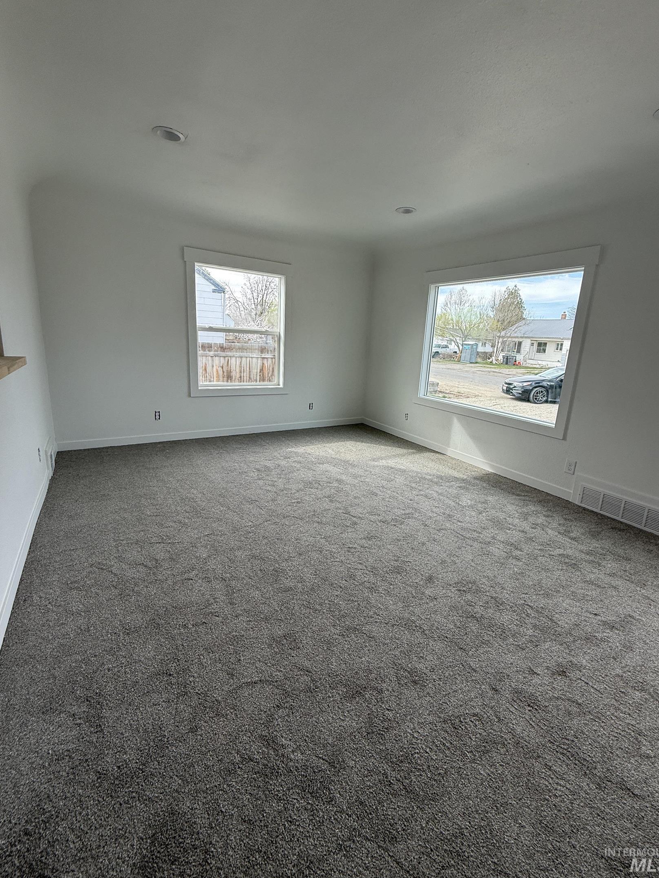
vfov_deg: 98.1
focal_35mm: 15
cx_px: 346
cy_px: 424
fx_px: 381
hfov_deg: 81.7
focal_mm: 2.22
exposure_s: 1/224
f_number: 2.2
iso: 64
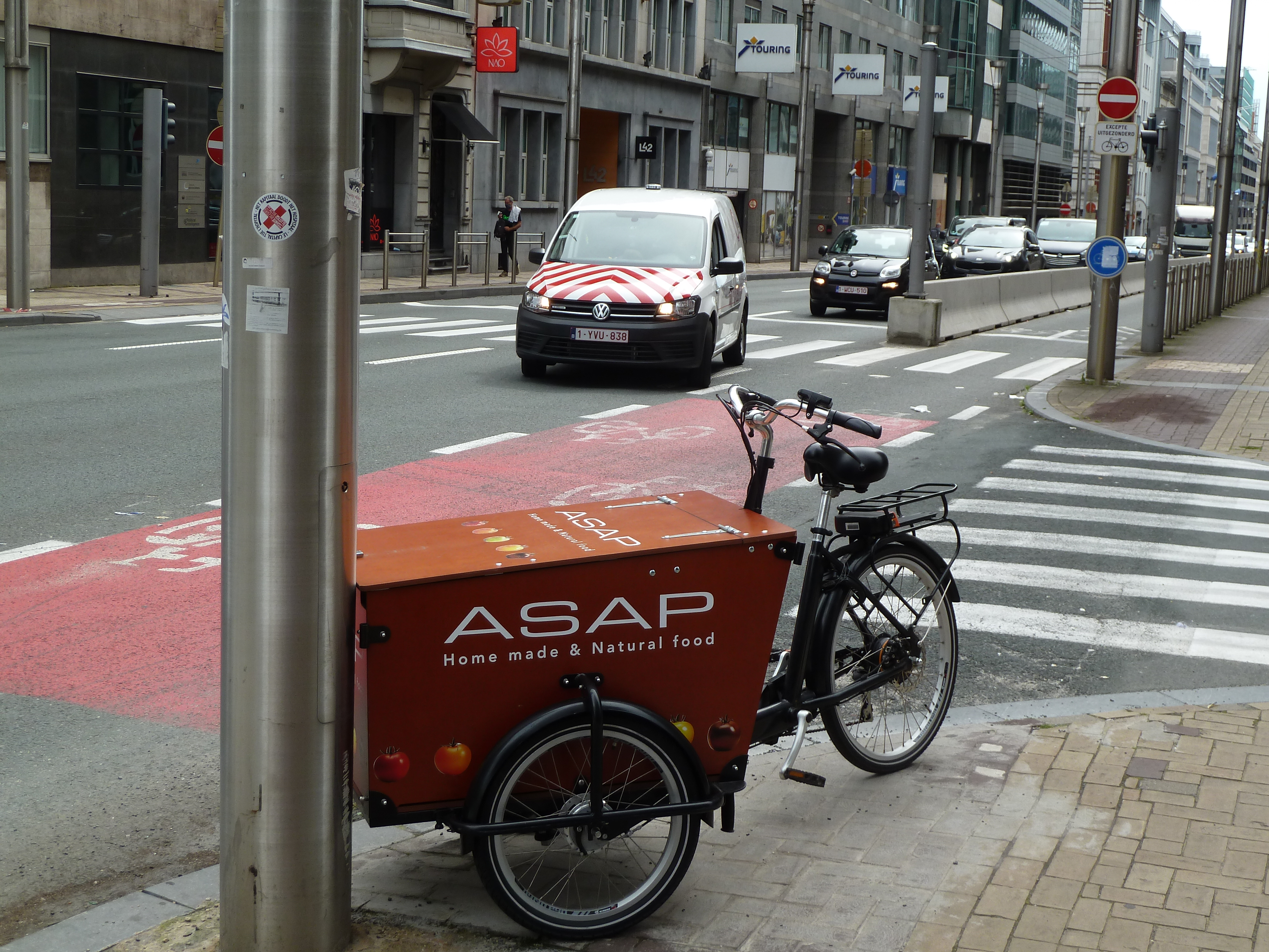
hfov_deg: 36.8
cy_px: 476
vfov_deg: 28.0
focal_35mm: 52
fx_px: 1906
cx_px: 634
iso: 80
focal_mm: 8.5
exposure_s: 1/200
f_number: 3.8
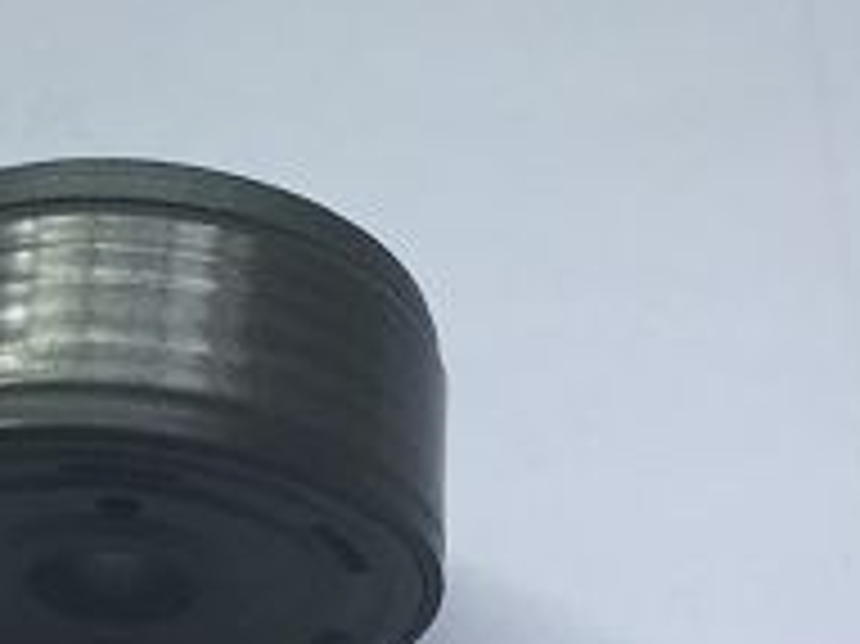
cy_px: 518
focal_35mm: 81
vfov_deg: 18.0
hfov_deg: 23.6
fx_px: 2011
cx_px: 106
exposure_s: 1/30
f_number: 2.2
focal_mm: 4.15
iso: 32
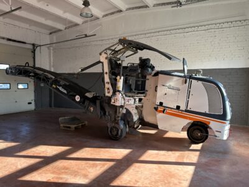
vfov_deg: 56.8
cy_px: 94
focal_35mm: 24
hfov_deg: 71.6
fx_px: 173
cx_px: 124
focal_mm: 6.86
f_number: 1.78
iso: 64
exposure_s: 1/140
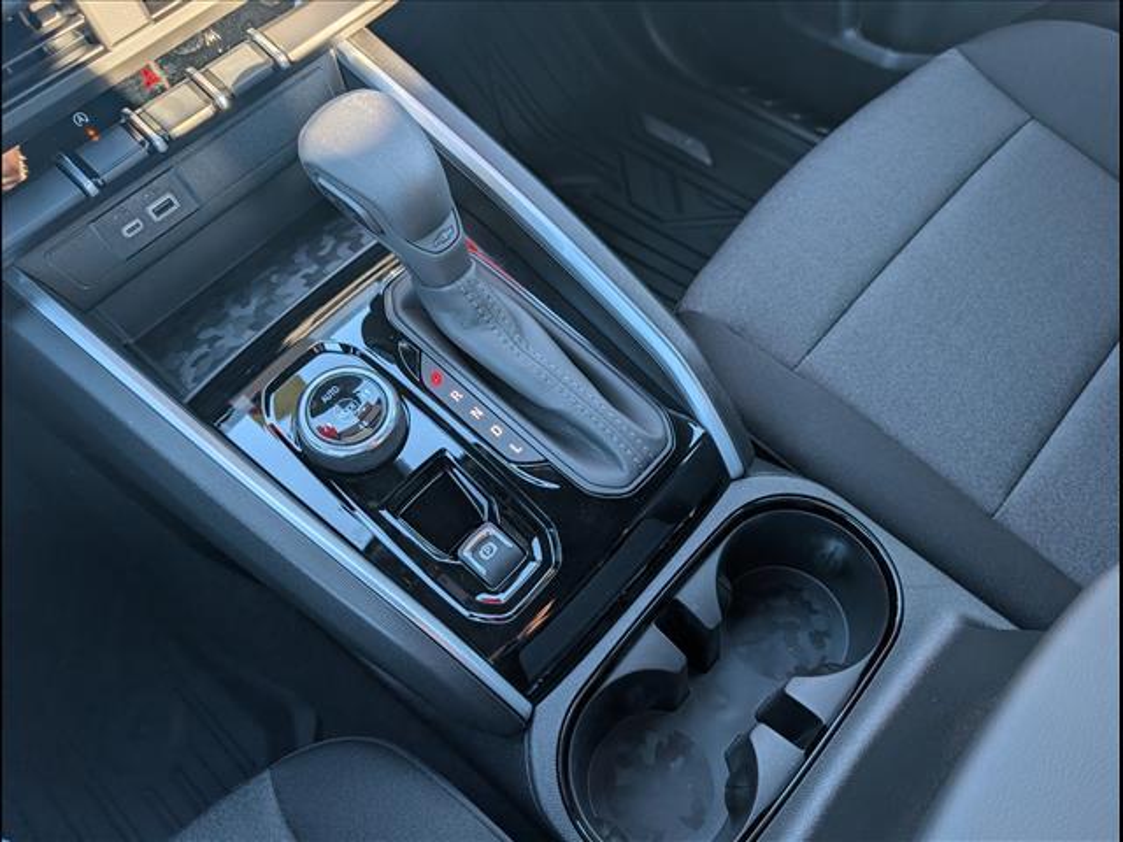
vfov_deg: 56.8
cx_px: 562
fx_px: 779
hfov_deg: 71.6
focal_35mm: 24
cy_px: 421
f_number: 1.68
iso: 20
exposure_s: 1/90.1
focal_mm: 6.9
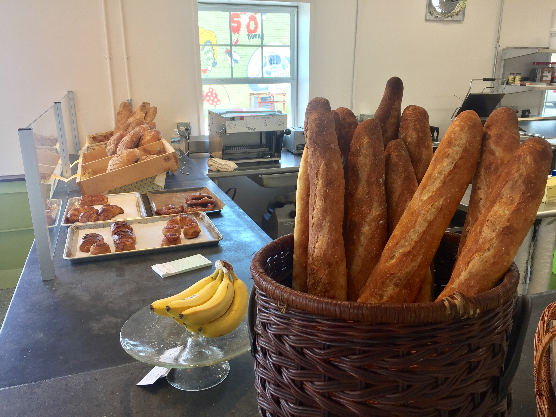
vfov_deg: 48.2
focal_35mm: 29
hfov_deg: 61.7
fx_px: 466
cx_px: 278
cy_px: 208
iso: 32
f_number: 2.2
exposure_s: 1/40
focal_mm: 4.15
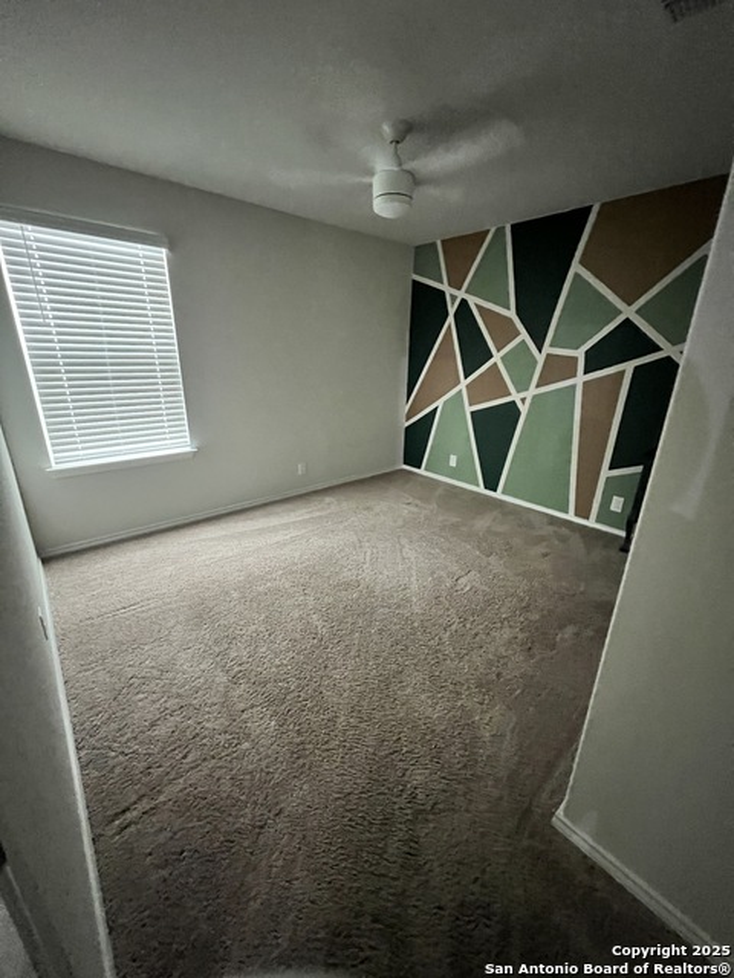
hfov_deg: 89.9
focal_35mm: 13
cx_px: 367
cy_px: 489
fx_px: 368
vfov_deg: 106.2
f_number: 1.8
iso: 1250
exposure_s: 1/30
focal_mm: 1.57
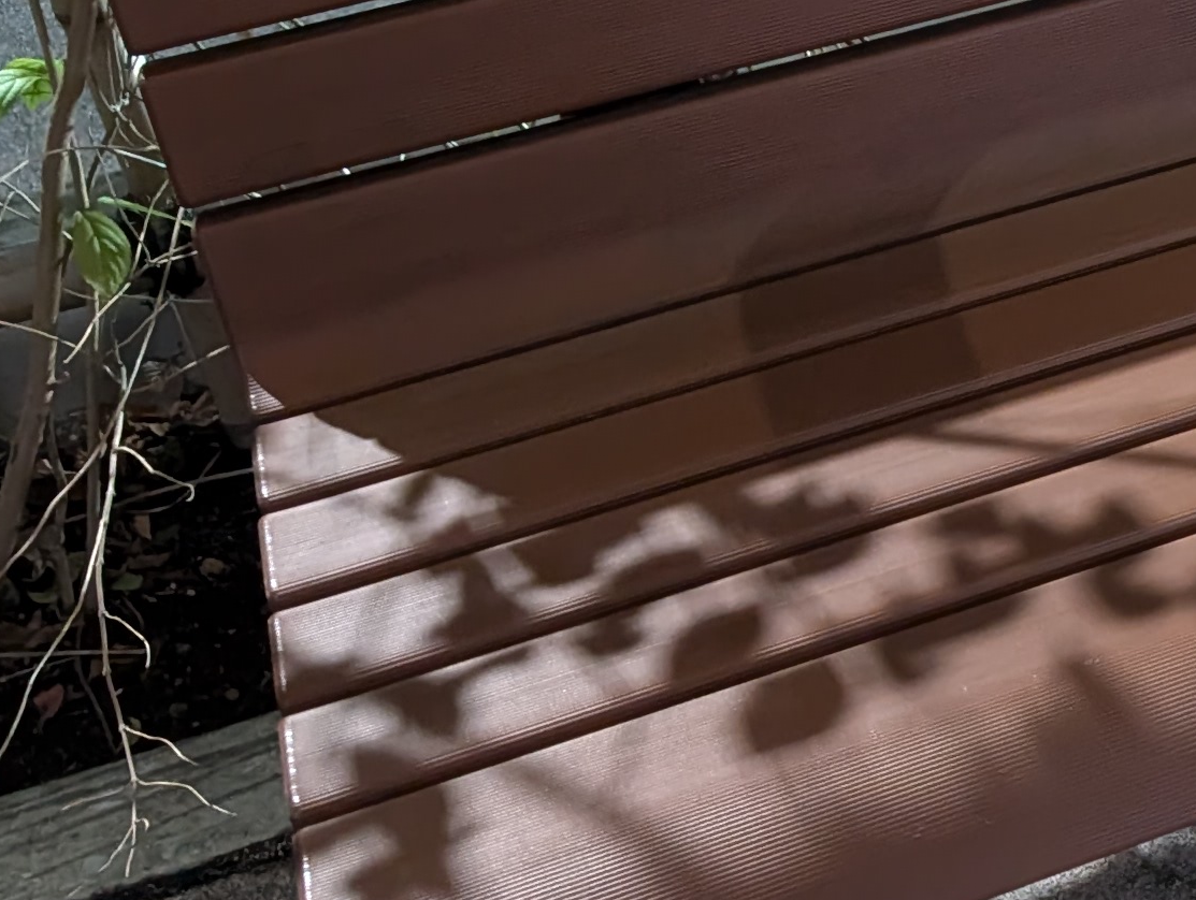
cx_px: 1992
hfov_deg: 18.5
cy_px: 101
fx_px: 3045
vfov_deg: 16.6
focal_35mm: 88
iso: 1349
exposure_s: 1/19.9
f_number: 1.68
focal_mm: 6.9
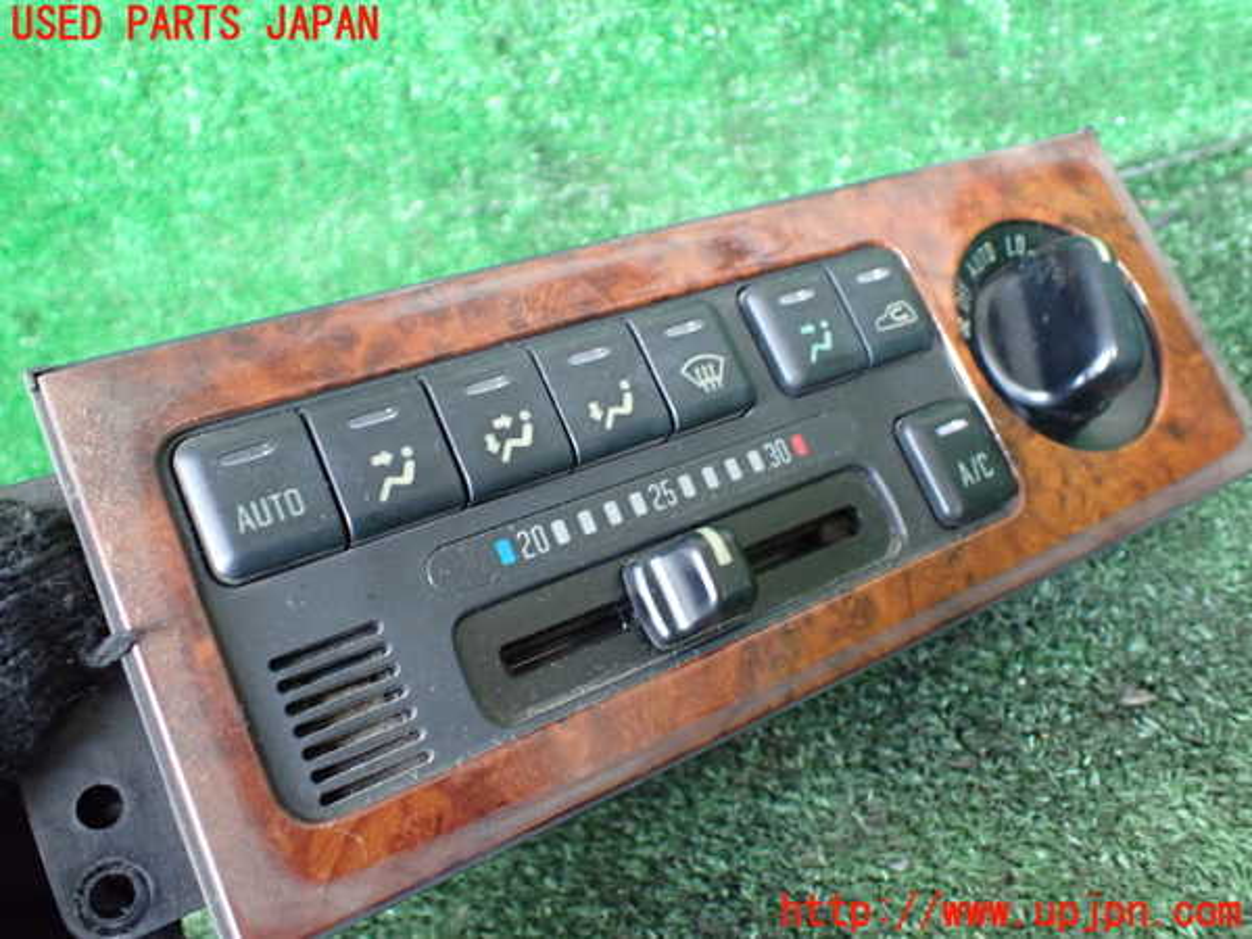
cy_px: 470
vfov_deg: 46.8
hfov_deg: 60.0
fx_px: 1085
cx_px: 626
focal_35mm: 30
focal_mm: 5.4
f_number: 2.3
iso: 800
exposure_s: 1/50
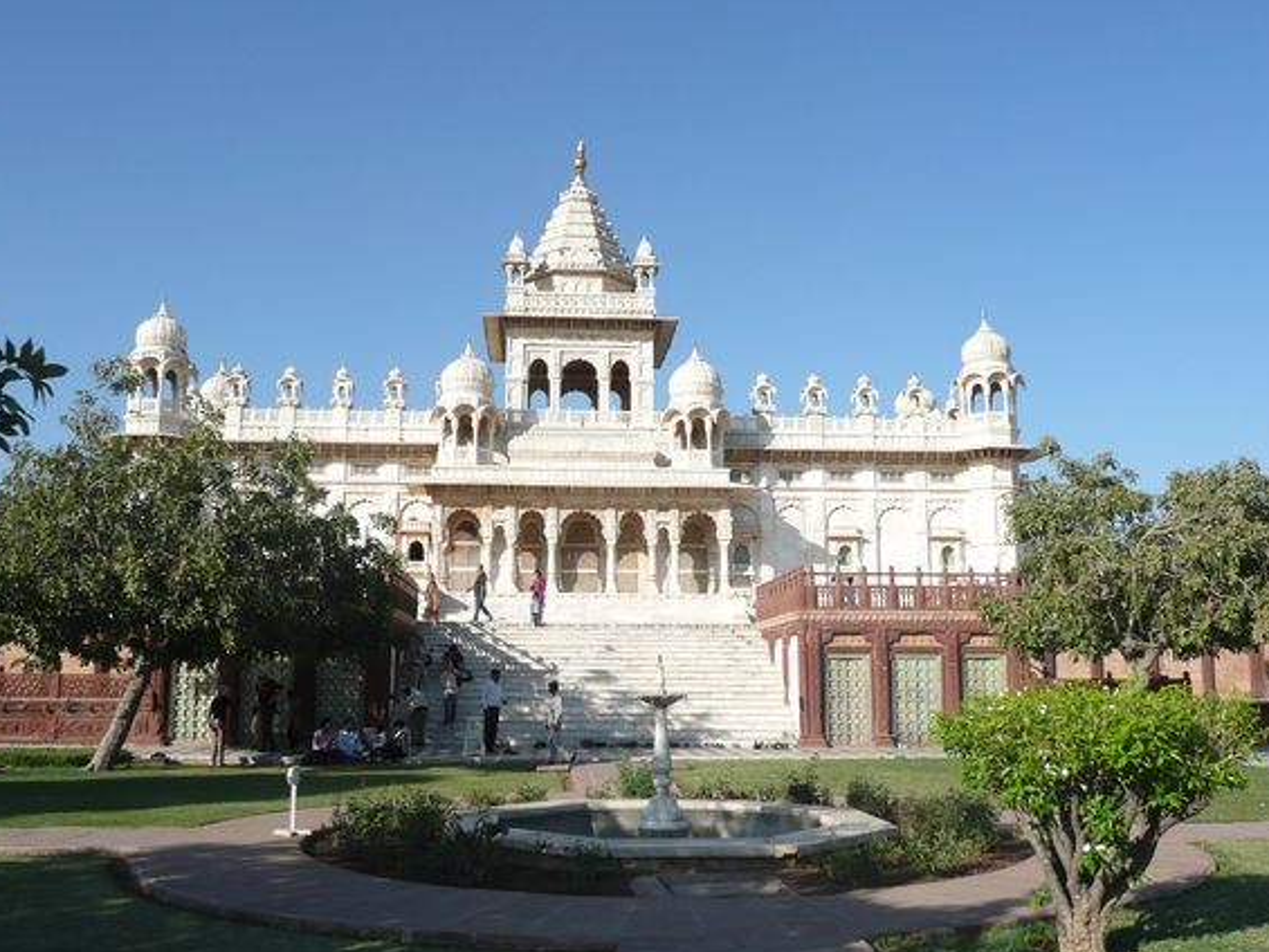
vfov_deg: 41.8
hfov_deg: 53.9
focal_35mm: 34
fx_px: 1247
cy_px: 463
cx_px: 611
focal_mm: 5.2
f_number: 8
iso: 100
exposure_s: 1/250
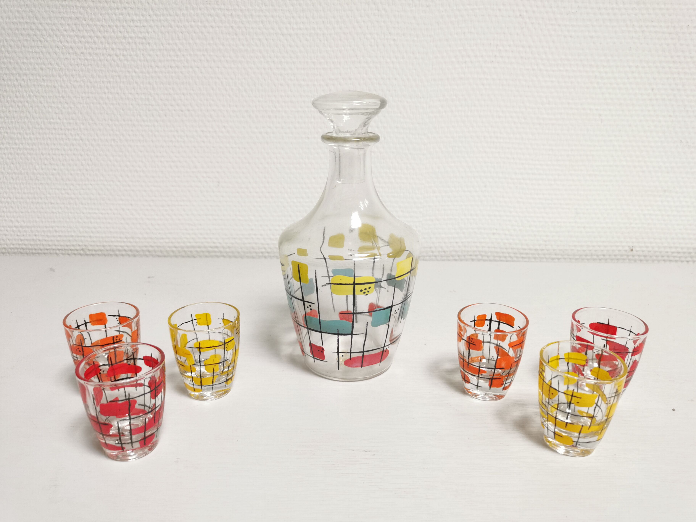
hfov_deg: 65.3
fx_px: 543
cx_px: 348
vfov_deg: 51.4
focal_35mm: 27
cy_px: 261
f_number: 1.8
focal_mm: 5.58
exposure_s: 1/50
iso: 160
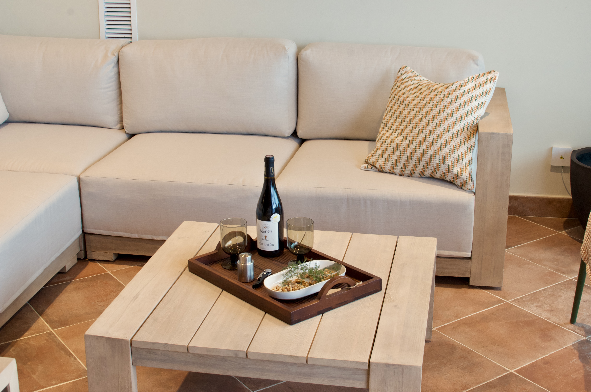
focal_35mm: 52
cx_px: 296
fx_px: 860
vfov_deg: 25.6
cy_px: 196
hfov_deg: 37.9
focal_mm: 35
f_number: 8
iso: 1000
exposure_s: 1/60
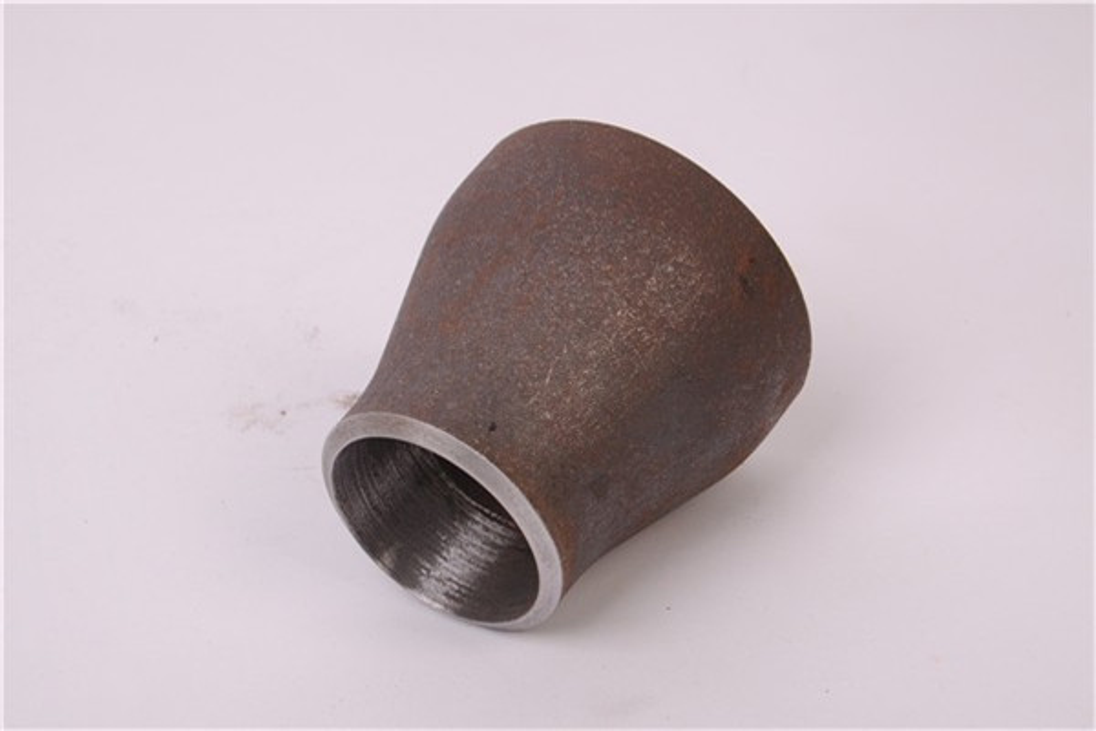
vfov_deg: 14.7
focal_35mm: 93
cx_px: 548
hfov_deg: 21.9
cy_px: 366
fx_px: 2831
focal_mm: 62
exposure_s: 1/125
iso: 250
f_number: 11
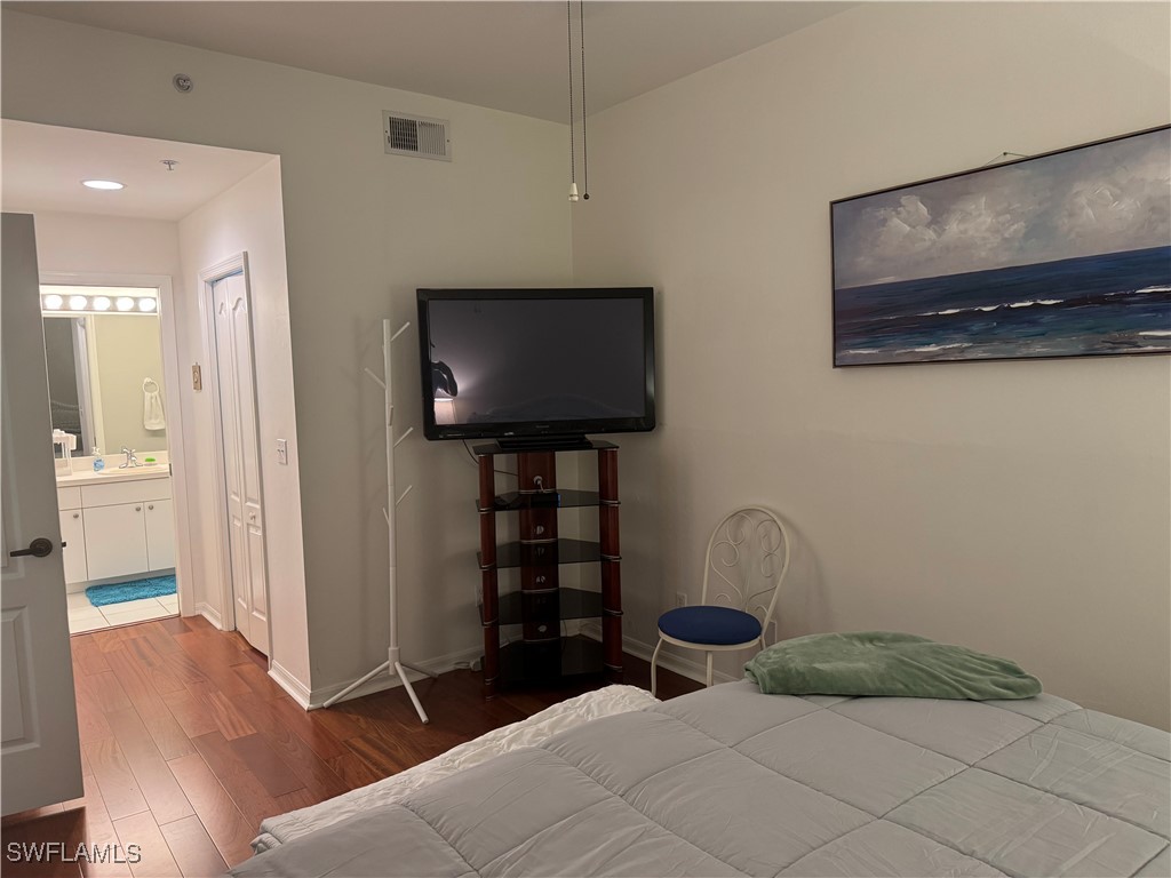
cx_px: 586
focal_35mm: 24
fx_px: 812
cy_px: 439
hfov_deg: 71.6
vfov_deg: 56.8
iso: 250
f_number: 1.78
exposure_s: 1/60
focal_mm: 6.76
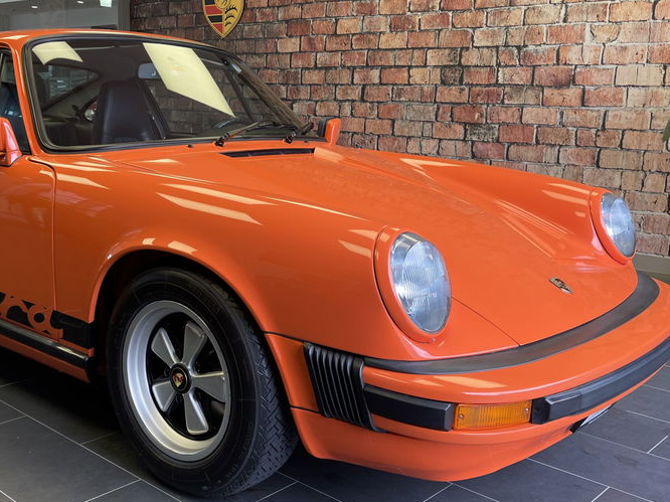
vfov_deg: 35.9
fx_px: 774
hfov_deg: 46.5
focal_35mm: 40
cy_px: 249
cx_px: 261
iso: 40
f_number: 1.6
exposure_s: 1/100
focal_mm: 5.1
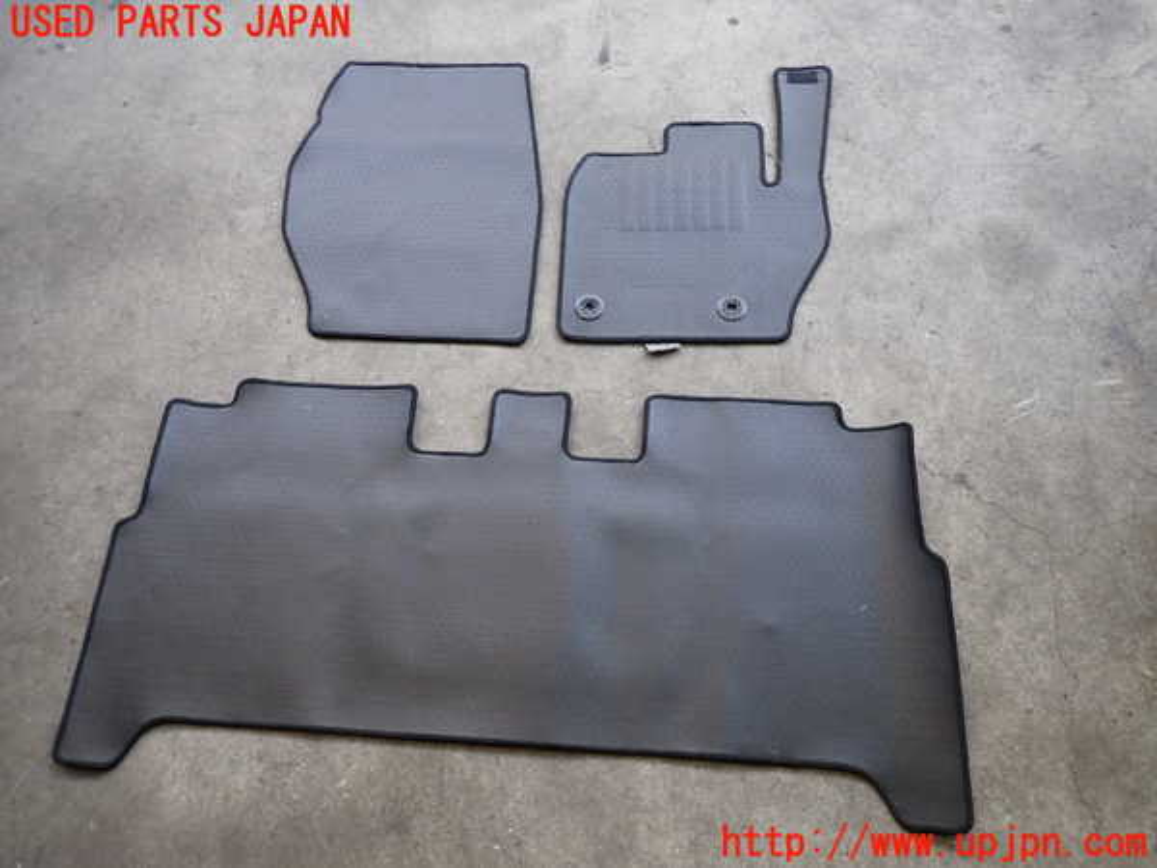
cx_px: 578
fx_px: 836
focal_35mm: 25
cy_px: 434
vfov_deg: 54.9
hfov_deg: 69.4
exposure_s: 1/100
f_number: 2
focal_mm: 4.5
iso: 200
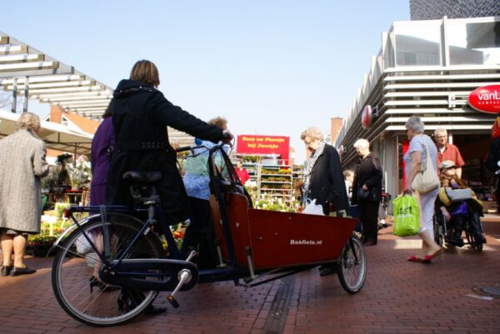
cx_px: 250
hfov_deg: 67.3
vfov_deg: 48.0
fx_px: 375
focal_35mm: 27
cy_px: 167
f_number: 9
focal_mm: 18
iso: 100
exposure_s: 1/80
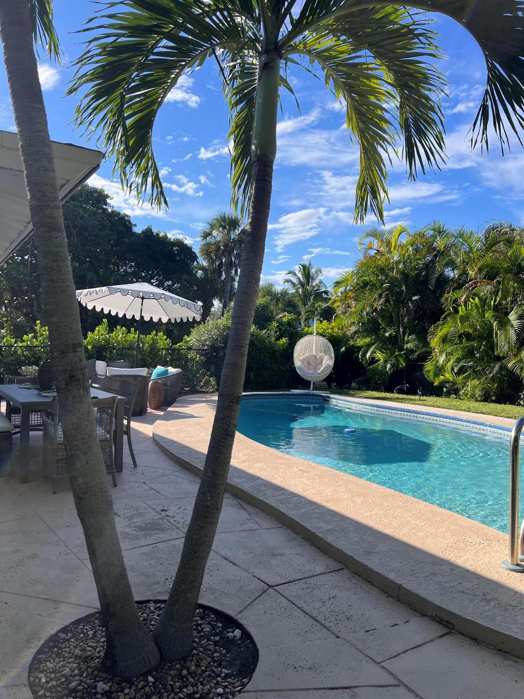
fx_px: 525
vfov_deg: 67.3
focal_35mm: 26
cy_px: 350
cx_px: 262
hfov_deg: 53.1
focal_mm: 5.7
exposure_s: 1/3571
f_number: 1.5
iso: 50
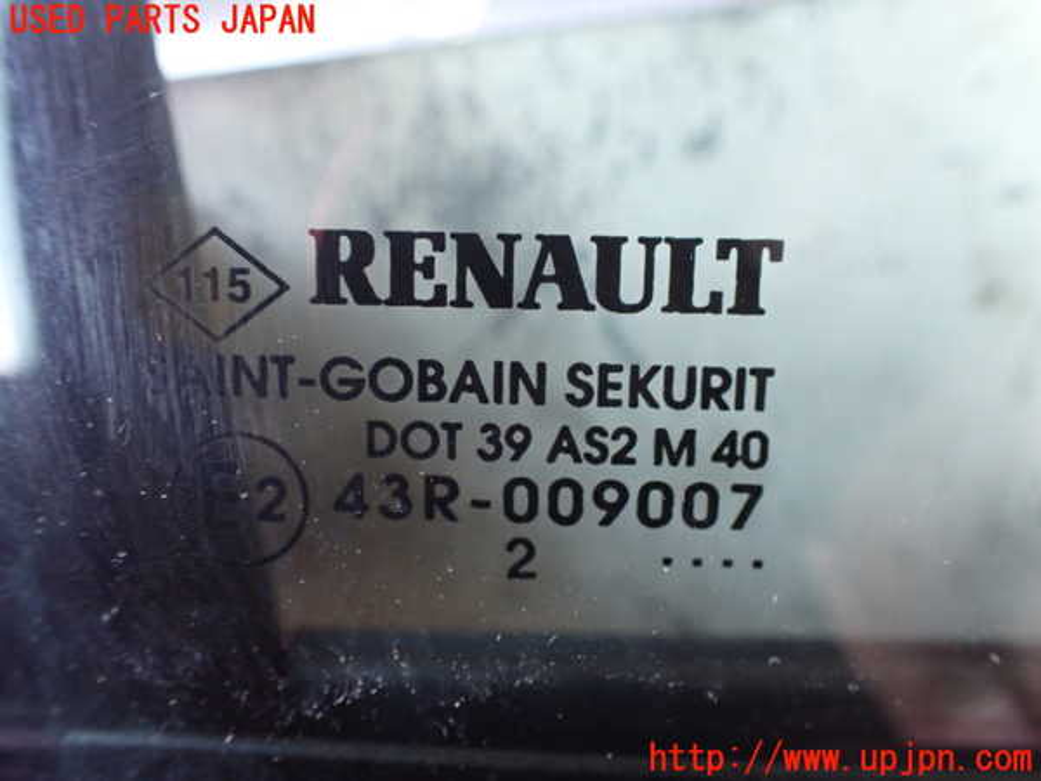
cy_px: 390
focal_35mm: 30
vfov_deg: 46.8
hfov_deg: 60.0
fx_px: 902
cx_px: 520
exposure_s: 1/125
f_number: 2.3
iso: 800
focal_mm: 5.4
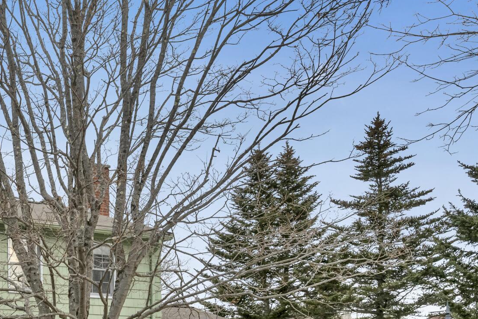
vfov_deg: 22.1
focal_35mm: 57
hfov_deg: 28.7
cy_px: 378
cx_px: -144
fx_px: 757
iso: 800
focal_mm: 21
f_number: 8
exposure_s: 1/60
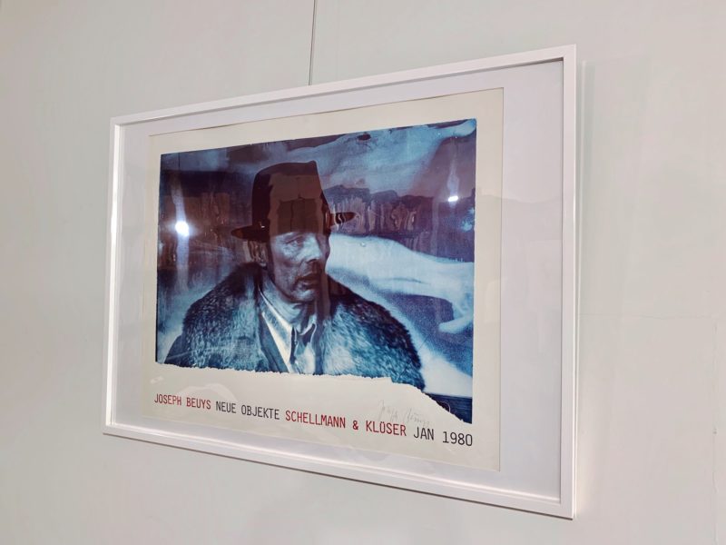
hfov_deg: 67.3
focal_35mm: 26
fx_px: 545
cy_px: 272
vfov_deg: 53.1
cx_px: 363
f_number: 1.8
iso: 125
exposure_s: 1/60
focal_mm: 4.25
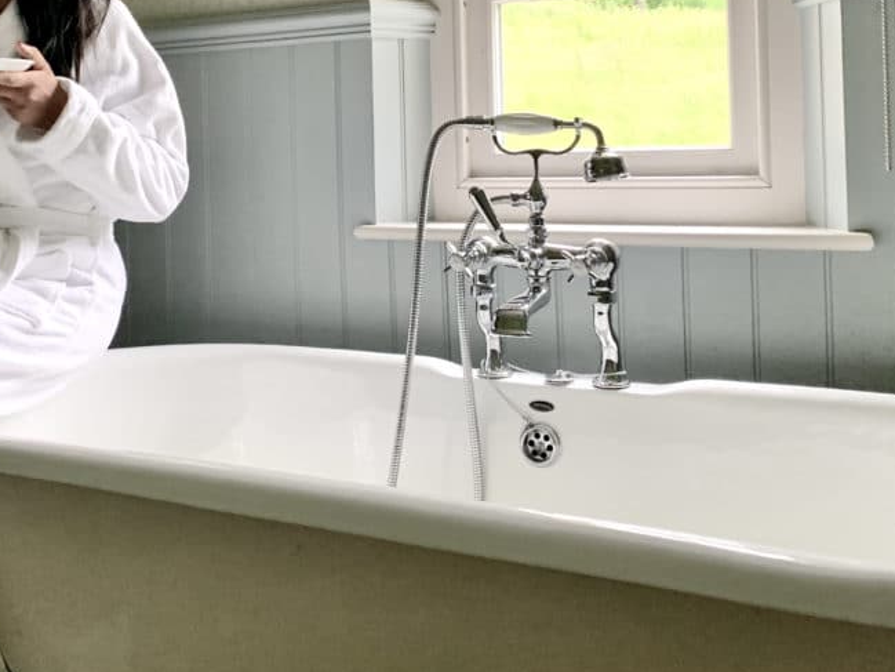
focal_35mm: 41
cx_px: 331
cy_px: 159
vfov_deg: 34.3
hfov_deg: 45.3
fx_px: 1060
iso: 400
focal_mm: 4.25
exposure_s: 1/51
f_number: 1.8
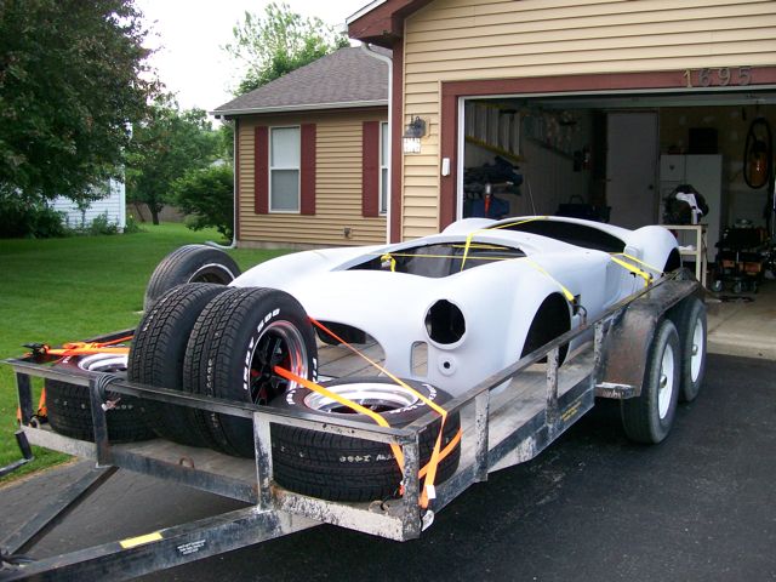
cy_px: 291
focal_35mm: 36
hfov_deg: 51.4
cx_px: 388
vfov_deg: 39.7
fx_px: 807
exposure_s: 1/91.3
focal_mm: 6
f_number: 2.7
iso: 140
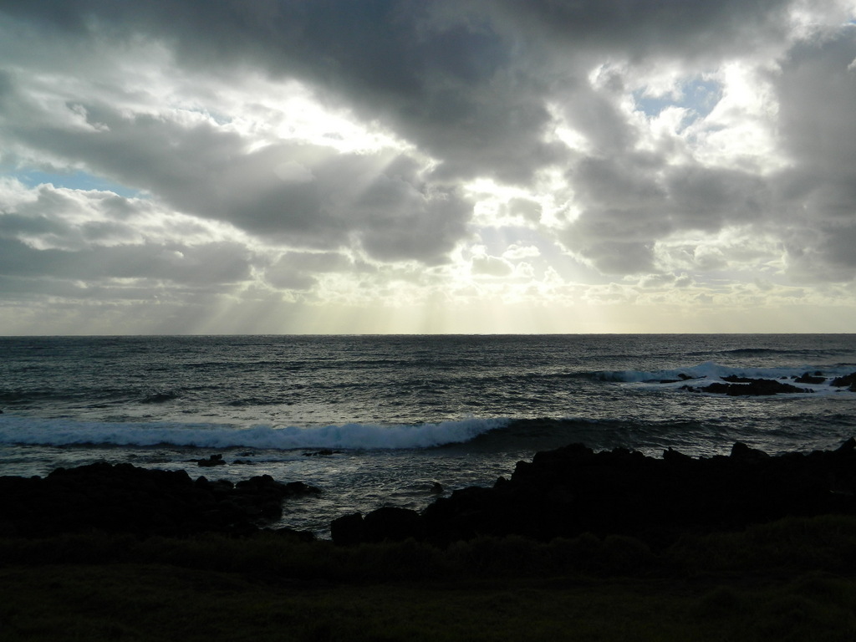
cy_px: 321
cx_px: 428
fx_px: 1014
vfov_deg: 35.1
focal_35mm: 41
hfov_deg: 45.8
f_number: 9.8
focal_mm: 7.3
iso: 80
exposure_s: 1/250
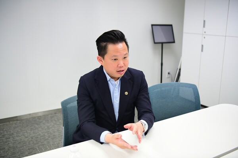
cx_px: 119
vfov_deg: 35.1
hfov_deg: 50.7
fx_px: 251
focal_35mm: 38
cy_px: 79
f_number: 2.8
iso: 1250
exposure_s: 1/160
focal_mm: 38
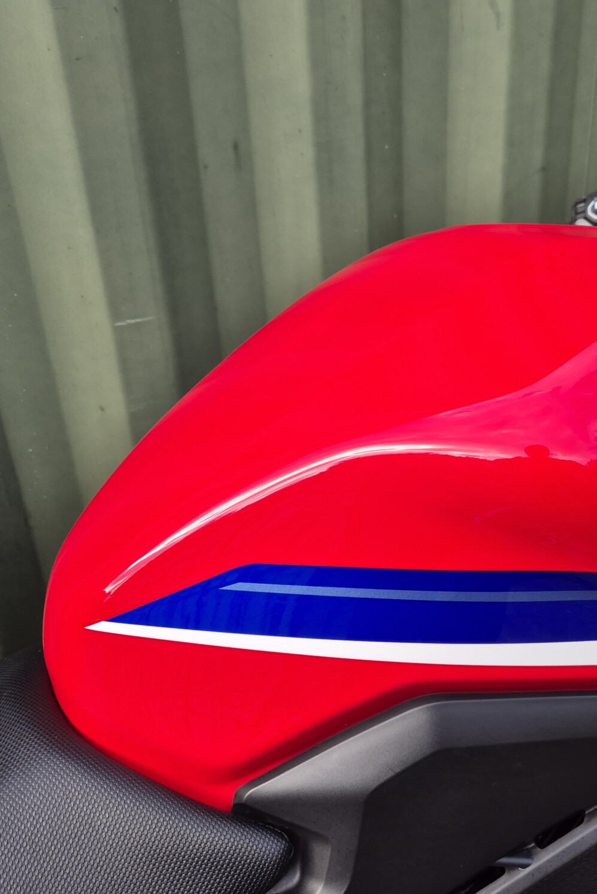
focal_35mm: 32
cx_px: 393
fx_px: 796
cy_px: 446
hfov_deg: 40.7
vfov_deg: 58.7
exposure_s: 1/209
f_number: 1.8
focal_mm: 5.4
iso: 25
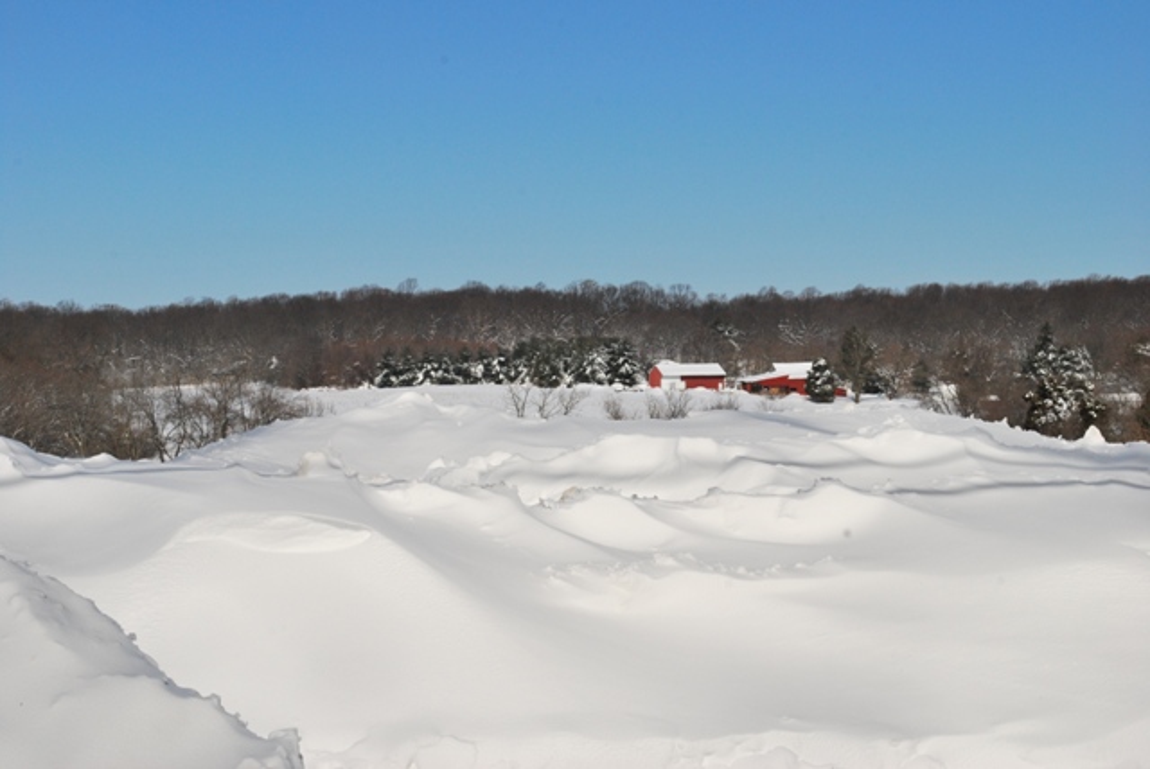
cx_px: 575
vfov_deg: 16.6
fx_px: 2638
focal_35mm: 82
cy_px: 384
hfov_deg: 24.6
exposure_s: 1/1000
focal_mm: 55
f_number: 16
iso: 400
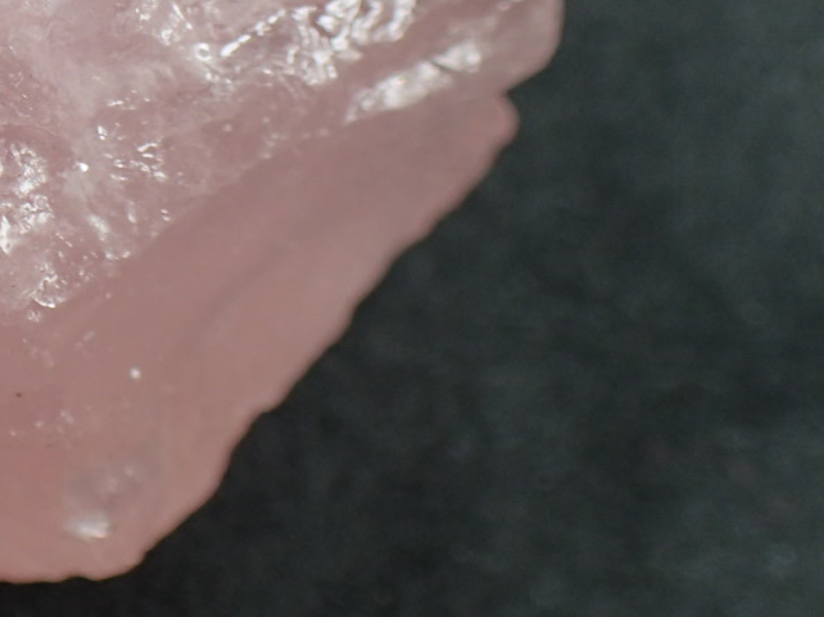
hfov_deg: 18.7
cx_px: -279
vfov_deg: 14.9
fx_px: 2308
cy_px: -47
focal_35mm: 97
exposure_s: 1/200
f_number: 2.3
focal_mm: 5.5
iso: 100
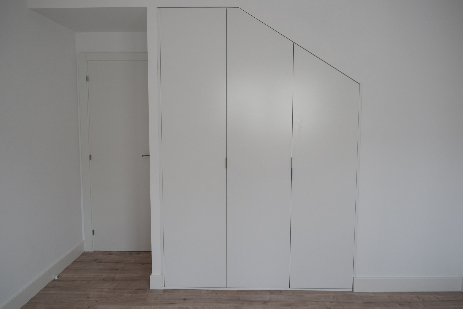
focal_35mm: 30
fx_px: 386
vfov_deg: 43.6
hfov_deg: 61.9
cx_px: 232
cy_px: 154
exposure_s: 1/160
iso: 400
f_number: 6.3
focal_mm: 20
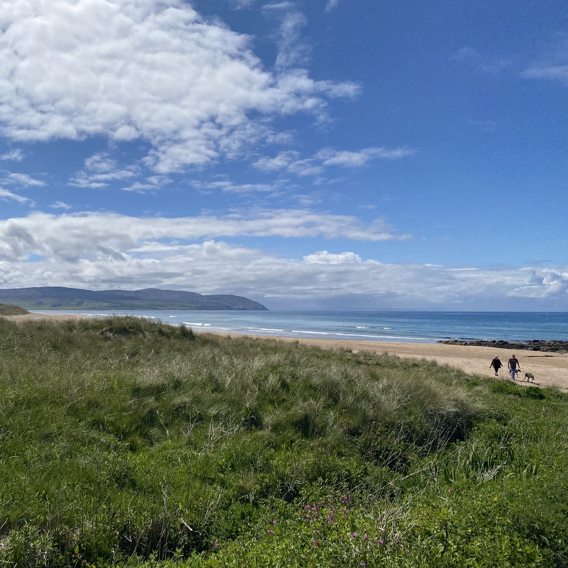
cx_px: 208
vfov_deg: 52.5
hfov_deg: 51.9
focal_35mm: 31
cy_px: 281
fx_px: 575
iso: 32
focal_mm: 4.25
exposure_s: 1/8197
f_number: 1.8
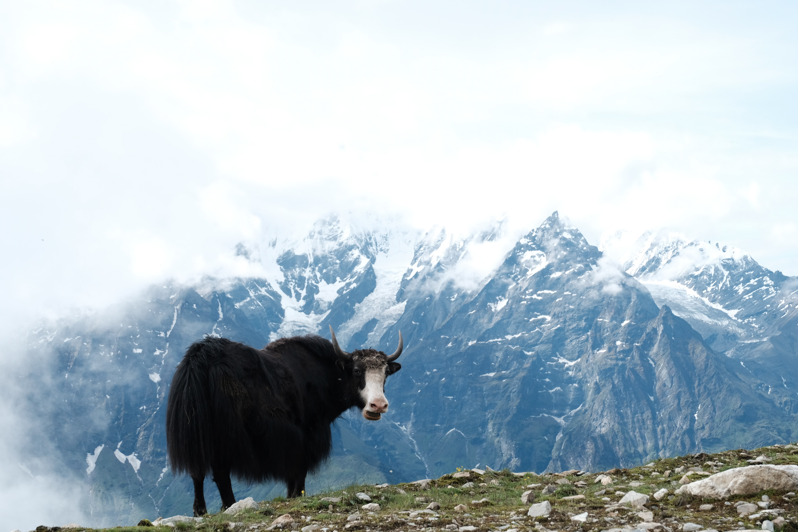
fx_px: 1707
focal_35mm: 77
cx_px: 399
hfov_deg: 26.3
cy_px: 266
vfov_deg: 17.7
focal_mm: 51.6
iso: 400
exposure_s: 1/250
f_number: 9
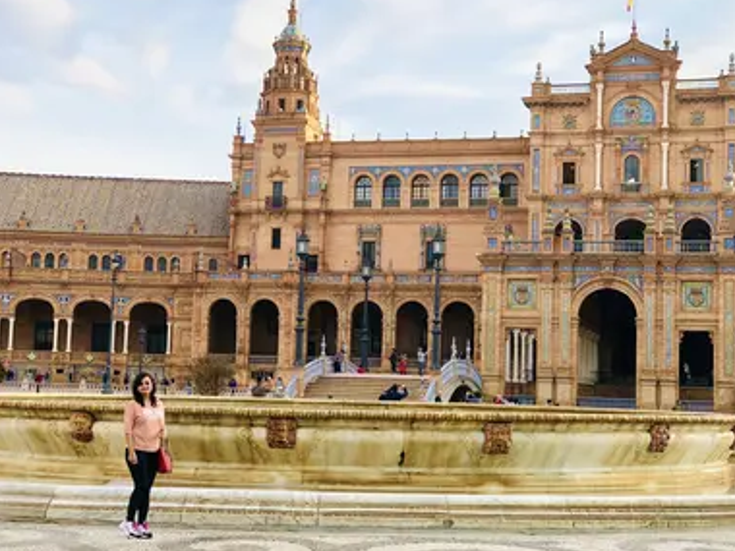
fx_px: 1274
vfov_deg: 24.4
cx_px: 381
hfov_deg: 32.2
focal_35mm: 60
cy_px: 278
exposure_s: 1/181
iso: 20
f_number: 2.8
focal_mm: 6.6
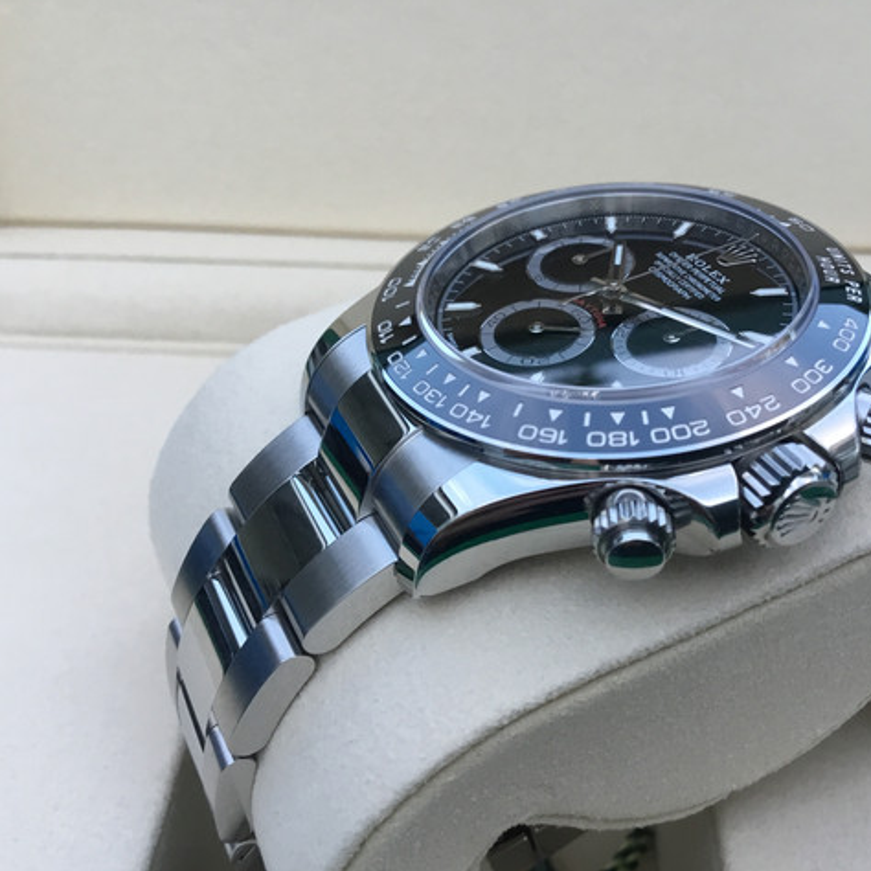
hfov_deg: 44.7
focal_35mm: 37
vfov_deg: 44.9
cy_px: 432
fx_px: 1053
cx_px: 529
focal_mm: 3.3
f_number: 2.4
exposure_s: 1/30
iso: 50
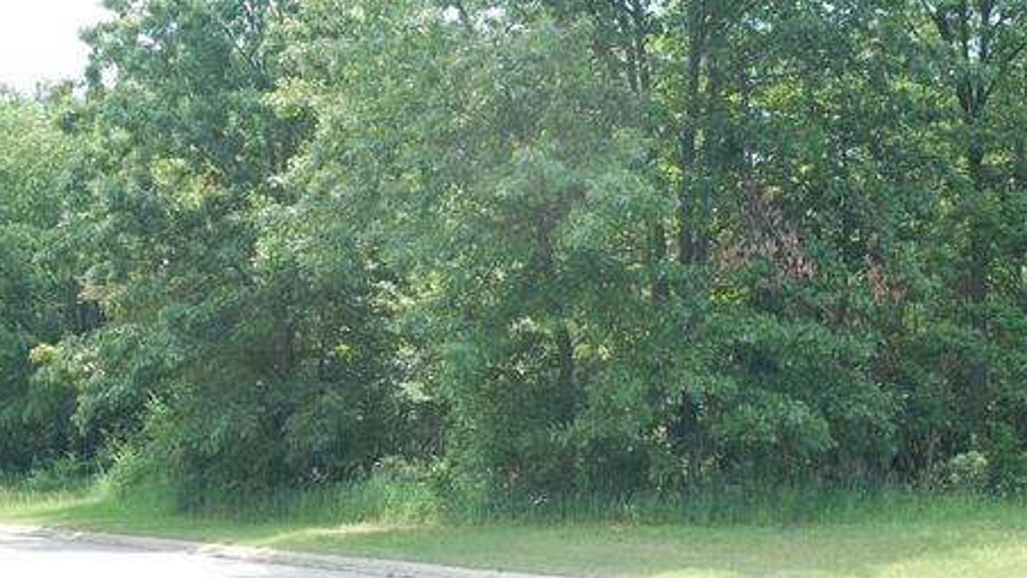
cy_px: 358
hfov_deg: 34.6
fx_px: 1650
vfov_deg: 19.8
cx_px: 515
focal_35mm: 61
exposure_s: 1/160
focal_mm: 35
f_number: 6.3
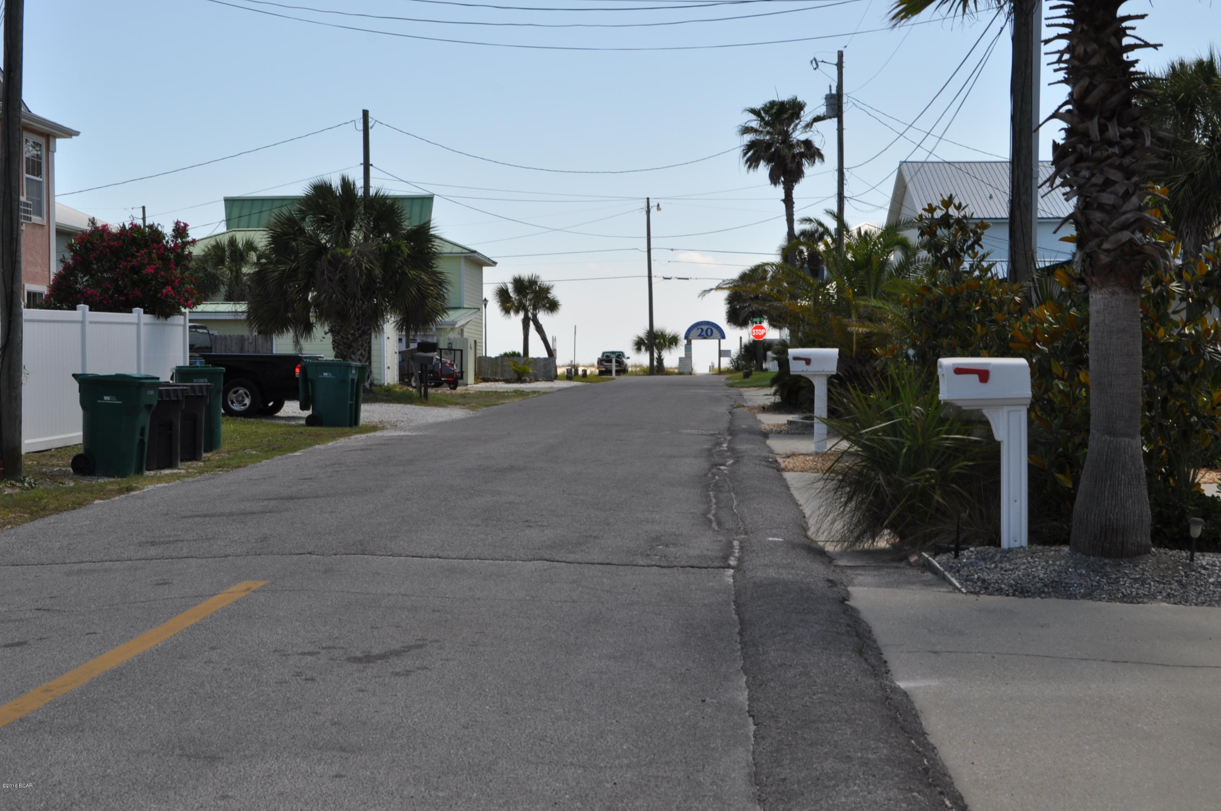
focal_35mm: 52
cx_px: 610
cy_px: 406
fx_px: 1778
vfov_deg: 25.7
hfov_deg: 37.9
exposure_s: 1/200
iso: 200
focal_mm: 35
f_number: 13
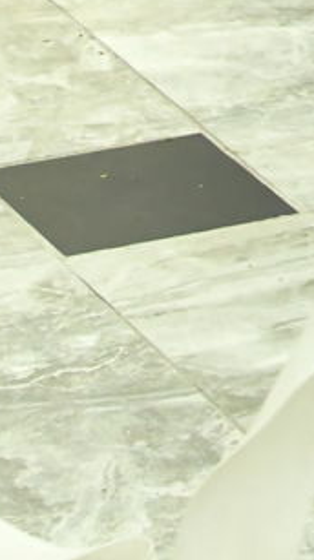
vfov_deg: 6.3
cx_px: 1086
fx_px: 4899
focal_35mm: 330
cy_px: -675
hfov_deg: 3.5
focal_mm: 46
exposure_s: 1/250
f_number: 5
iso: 4000
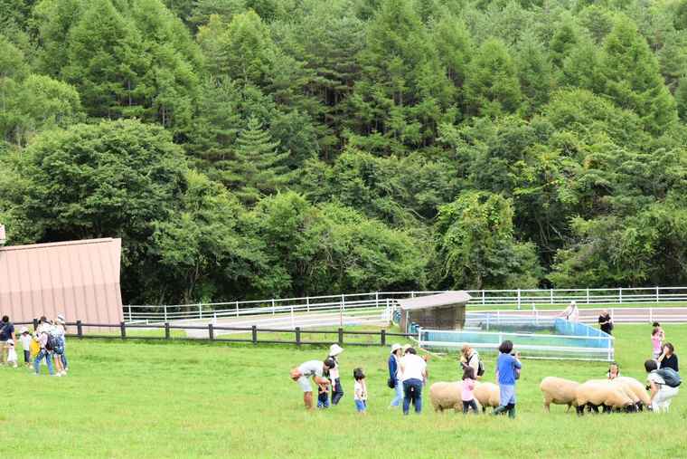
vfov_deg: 16.6
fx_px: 1575
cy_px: 230
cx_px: 344
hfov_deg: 24.6
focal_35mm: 82
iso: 200
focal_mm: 55
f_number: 8
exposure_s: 1/250
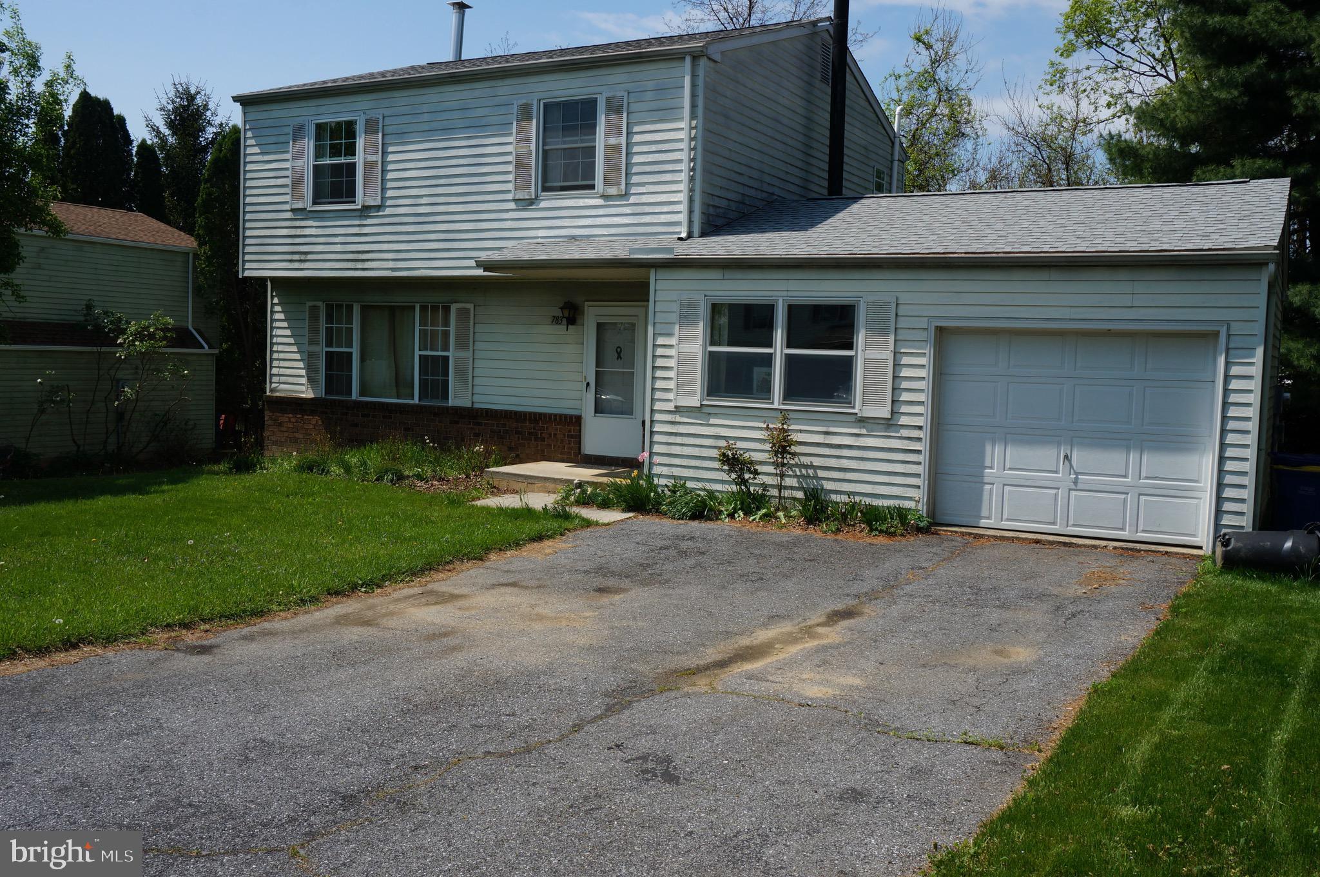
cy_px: 438
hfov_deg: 59.6
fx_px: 1154
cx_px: 660
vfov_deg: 41.6
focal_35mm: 32
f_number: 13
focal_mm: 21
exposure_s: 1/125
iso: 100
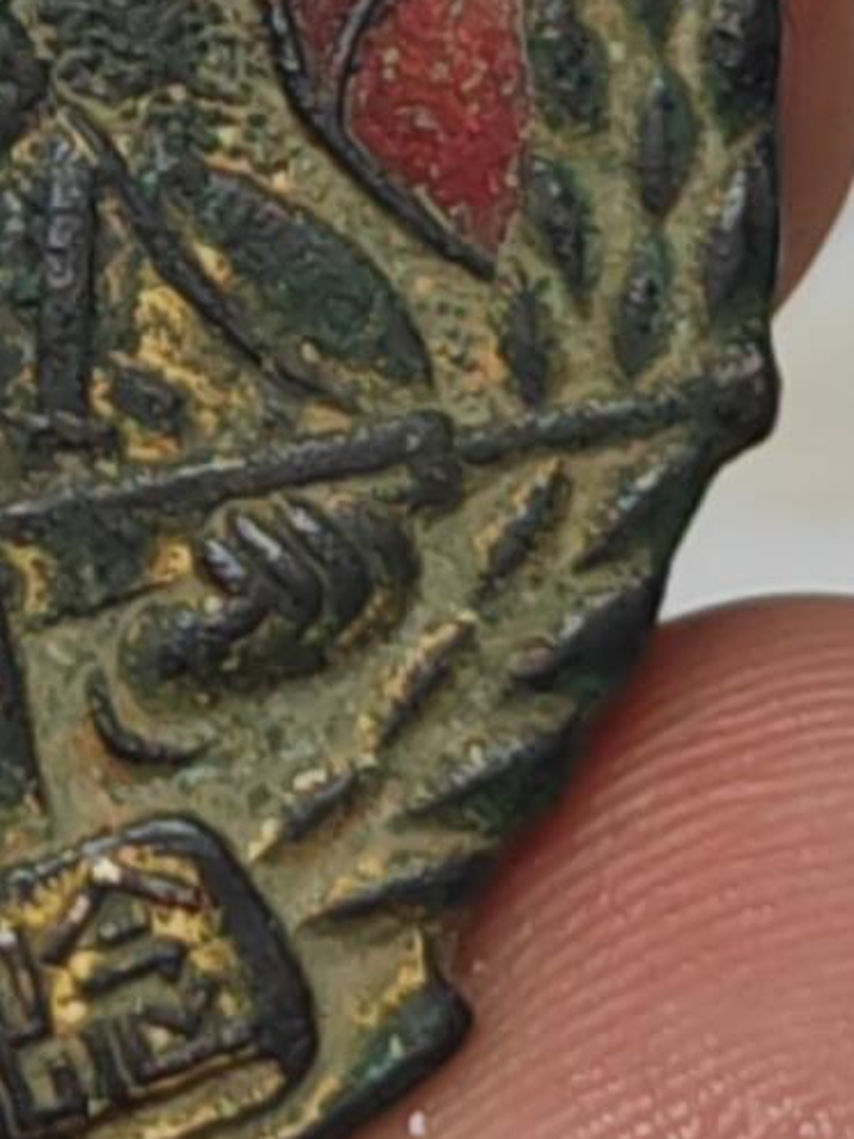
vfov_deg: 5.7
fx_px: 11349
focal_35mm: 345
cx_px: -193
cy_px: 253
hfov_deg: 4.3
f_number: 1.6
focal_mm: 7.62
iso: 80
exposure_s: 1/100
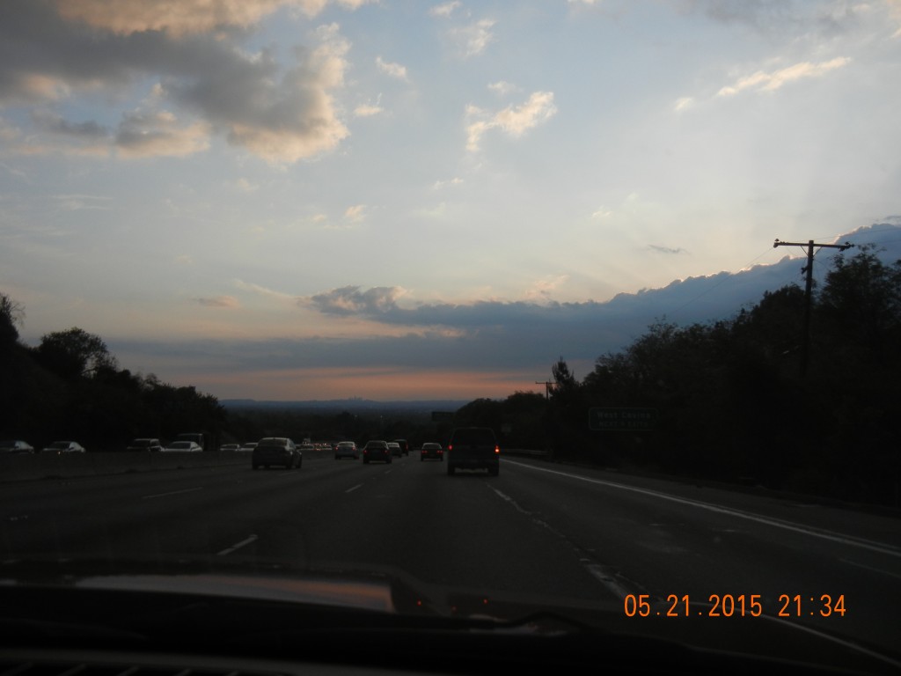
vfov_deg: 41.8
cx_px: 450
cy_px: 338
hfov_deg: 54.0
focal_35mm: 34
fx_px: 885
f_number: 3.6
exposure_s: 1/660
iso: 160
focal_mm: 6.2
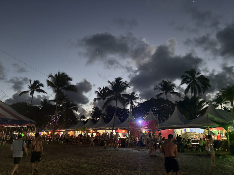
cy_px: 88
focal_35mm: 26
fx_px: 176
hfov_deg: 67.3
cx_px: 117
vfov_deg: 53.1
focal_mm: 5.96
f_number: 1.6
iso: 1000
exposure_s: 1/30
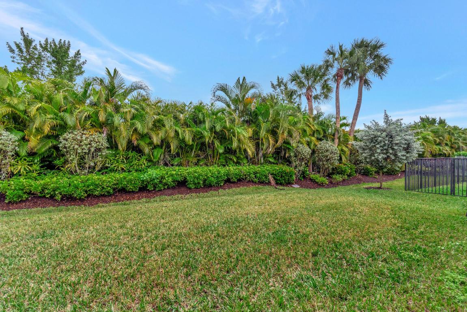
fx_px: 195
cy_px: 156
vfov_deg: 77.4
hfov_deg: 100.4
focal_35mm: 15
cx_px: 234
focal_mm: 10
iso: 500
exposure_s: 1/250
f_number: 8
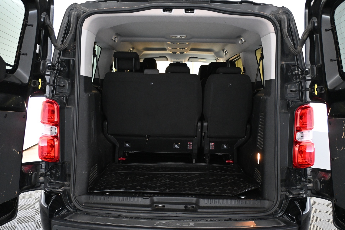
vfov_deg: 39.1
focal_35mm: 34
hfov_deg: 56.1
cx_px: 172
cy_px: 115
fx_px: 323
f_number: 4
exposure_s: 1/40
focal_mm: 22.5
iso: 3200
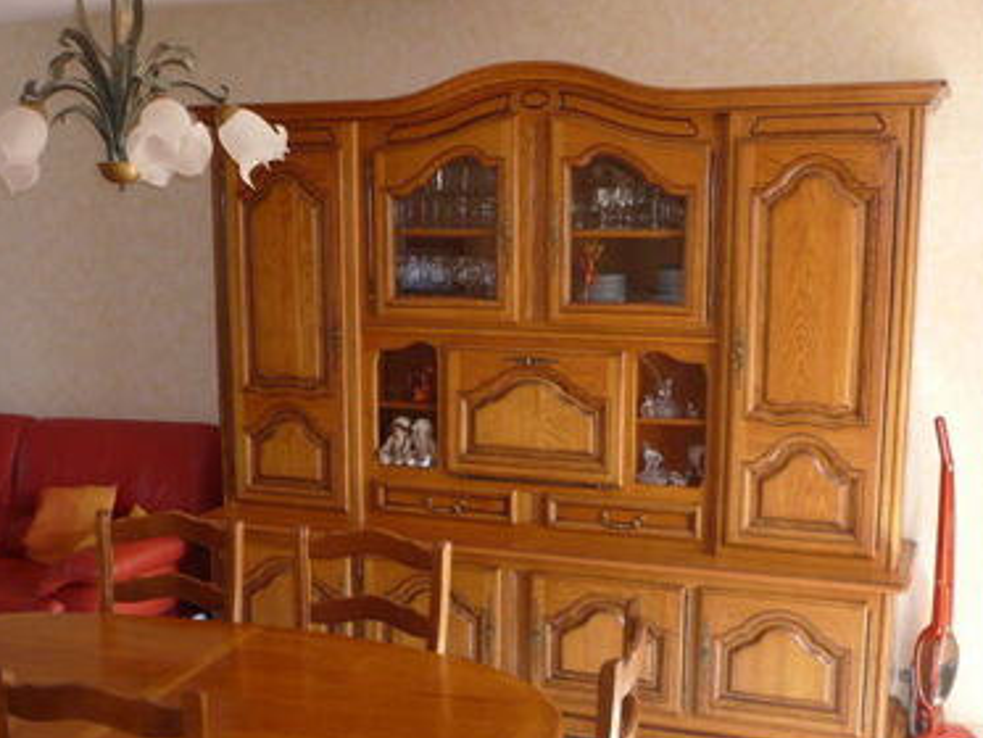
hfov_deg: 42.0
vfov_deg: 32.0
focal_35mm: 45
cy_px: 464
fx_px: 1278
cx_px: 432
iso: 100
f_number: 2.8
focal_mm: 5.8
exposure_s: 1/30
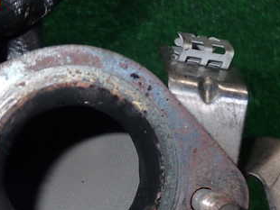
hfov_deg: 33.1
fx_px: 470
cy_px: 192
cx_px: 107
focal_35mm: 58
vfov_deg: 24.5
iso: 200
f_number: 6.3
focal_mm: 5.4
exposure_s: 1/30
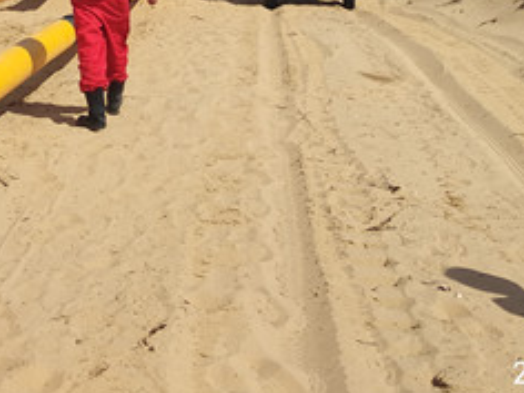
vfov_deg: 20.8
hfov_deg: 29.1
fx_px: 999
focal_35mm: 66
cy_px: -73
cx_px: 158
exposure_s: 1/1651
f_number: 2.2
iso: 100
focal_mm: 3.81
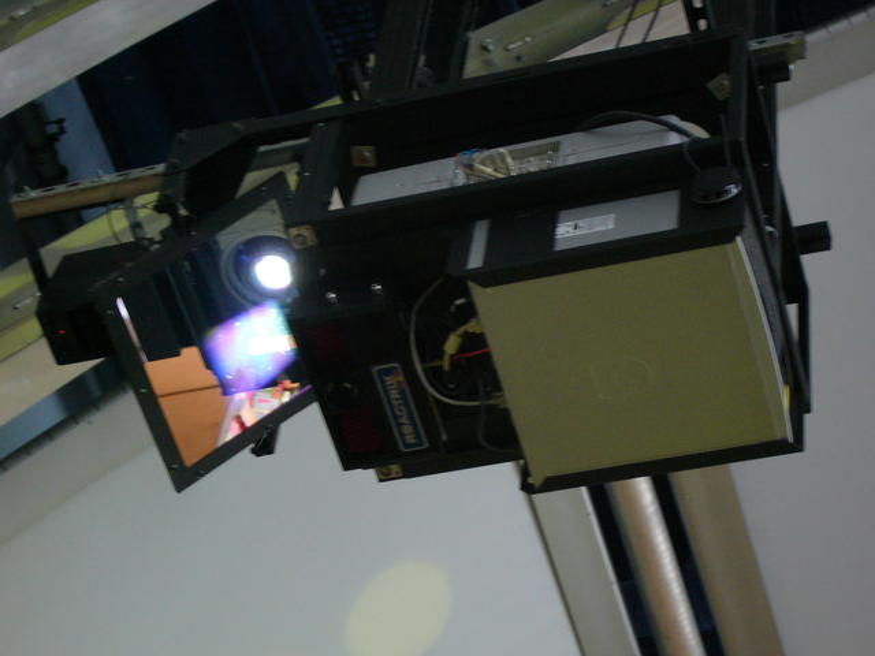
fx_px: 2654
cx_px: 438
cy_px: 328
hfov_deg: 18.7
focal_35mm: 105
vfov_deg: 14.1
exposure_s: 1/8
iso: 200
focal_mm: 17.4
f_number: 4.9
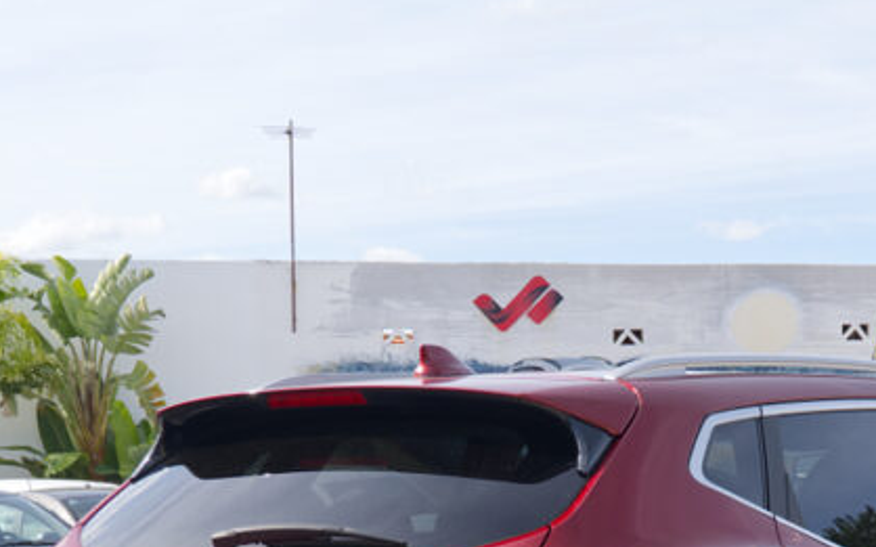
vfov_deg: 14.7
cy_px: 707
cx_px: 618
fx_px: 2029
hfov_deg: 24.2
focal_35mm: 85
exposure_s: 1/200
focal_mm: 22.8
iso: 160
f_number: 8
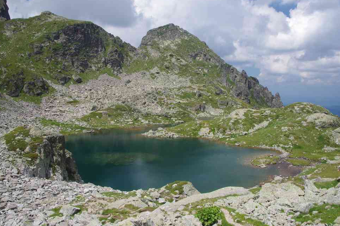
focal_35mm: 32
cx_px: 171
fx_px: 302
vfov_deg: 41.1
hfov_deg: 58.7
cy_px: 112
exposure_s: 1/100
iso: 200
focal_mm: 20.6
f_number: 11
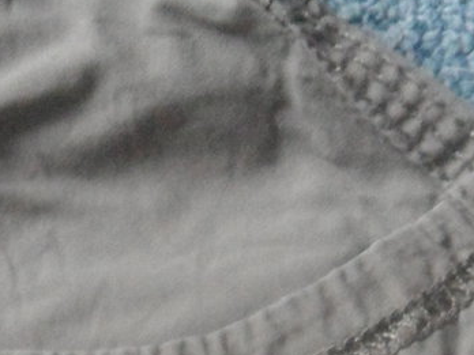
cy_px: 564
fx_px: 1260
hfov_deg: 21.2
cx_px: 164
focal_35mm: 92
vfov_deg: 14.7
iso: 400
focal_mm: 4.1
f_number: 2.9
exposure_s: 1/20
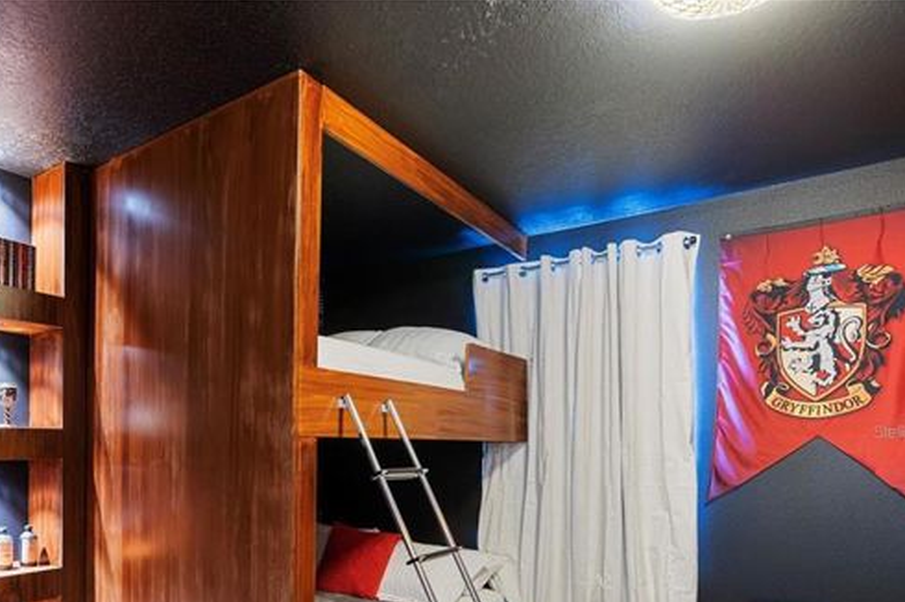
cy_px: 431
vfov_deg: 53.2
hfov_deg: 73.8
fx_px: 578
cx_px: 300
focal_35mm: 23
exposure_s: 4
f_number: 7.1
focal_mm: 16
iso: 320
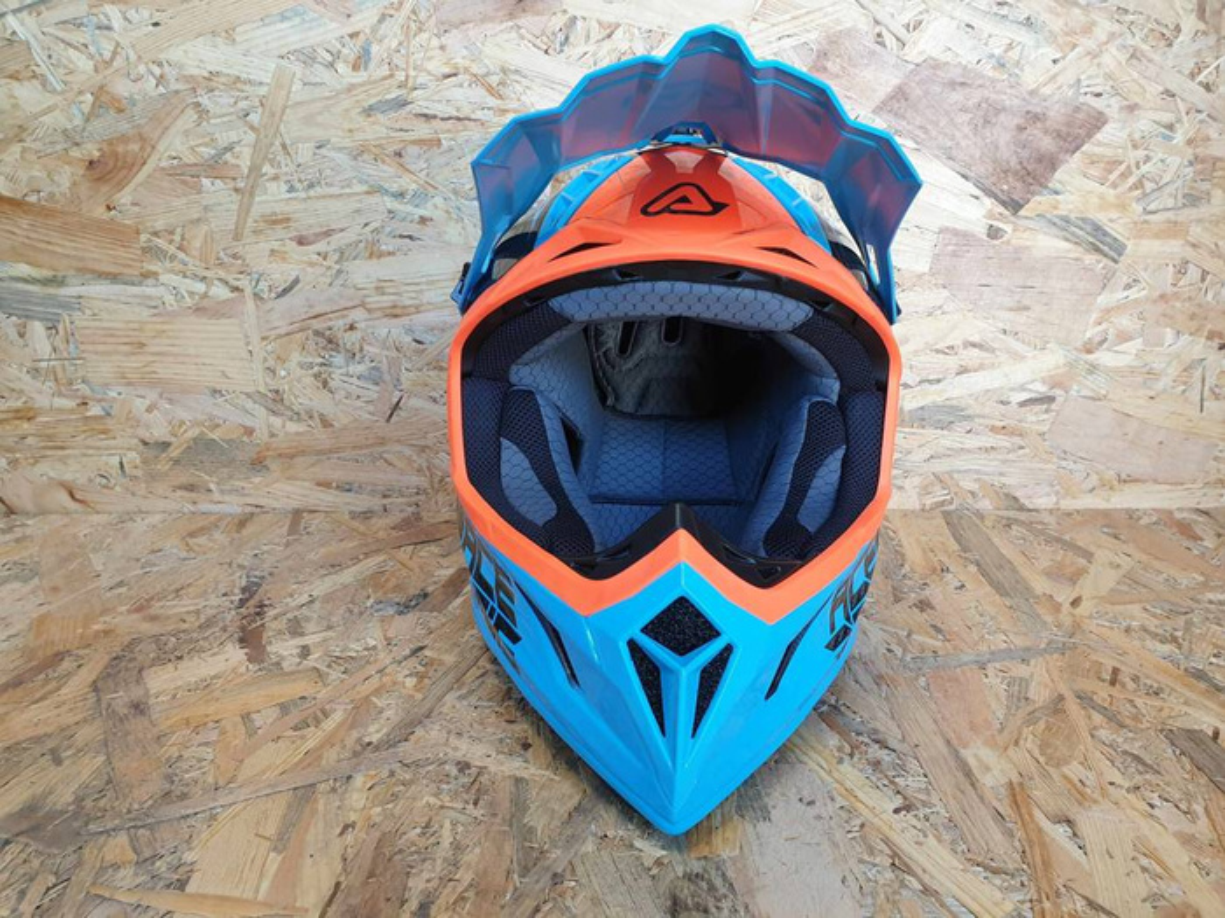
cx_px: 612
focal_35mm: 26
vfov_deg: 53.1
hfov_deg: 67.3
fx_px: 920
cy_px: 459
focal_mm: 4.3
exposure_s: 1/50
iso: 125
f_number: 2.4
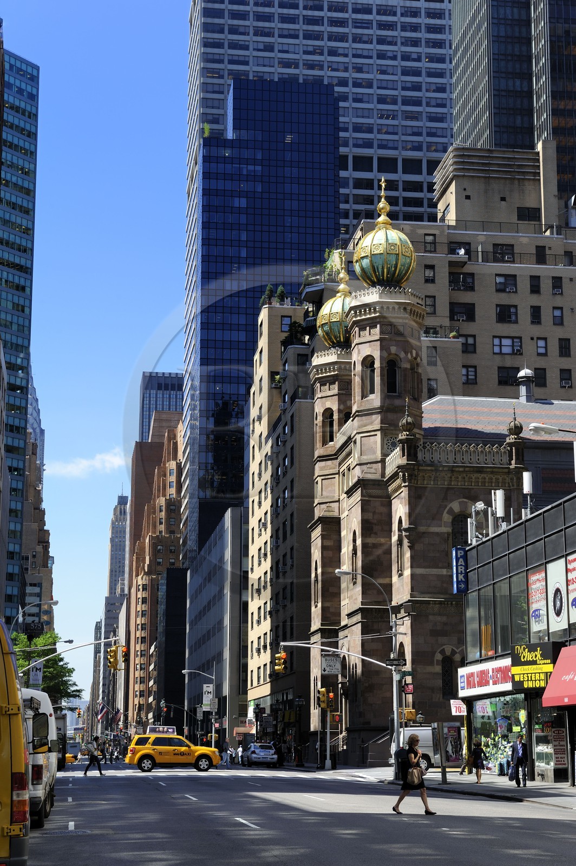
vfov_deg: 32.4
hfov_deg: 21.9
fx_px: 1490
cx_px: 288
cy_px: 433
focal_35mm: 62
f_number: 8
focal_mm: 62
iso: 200
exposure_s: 1/200
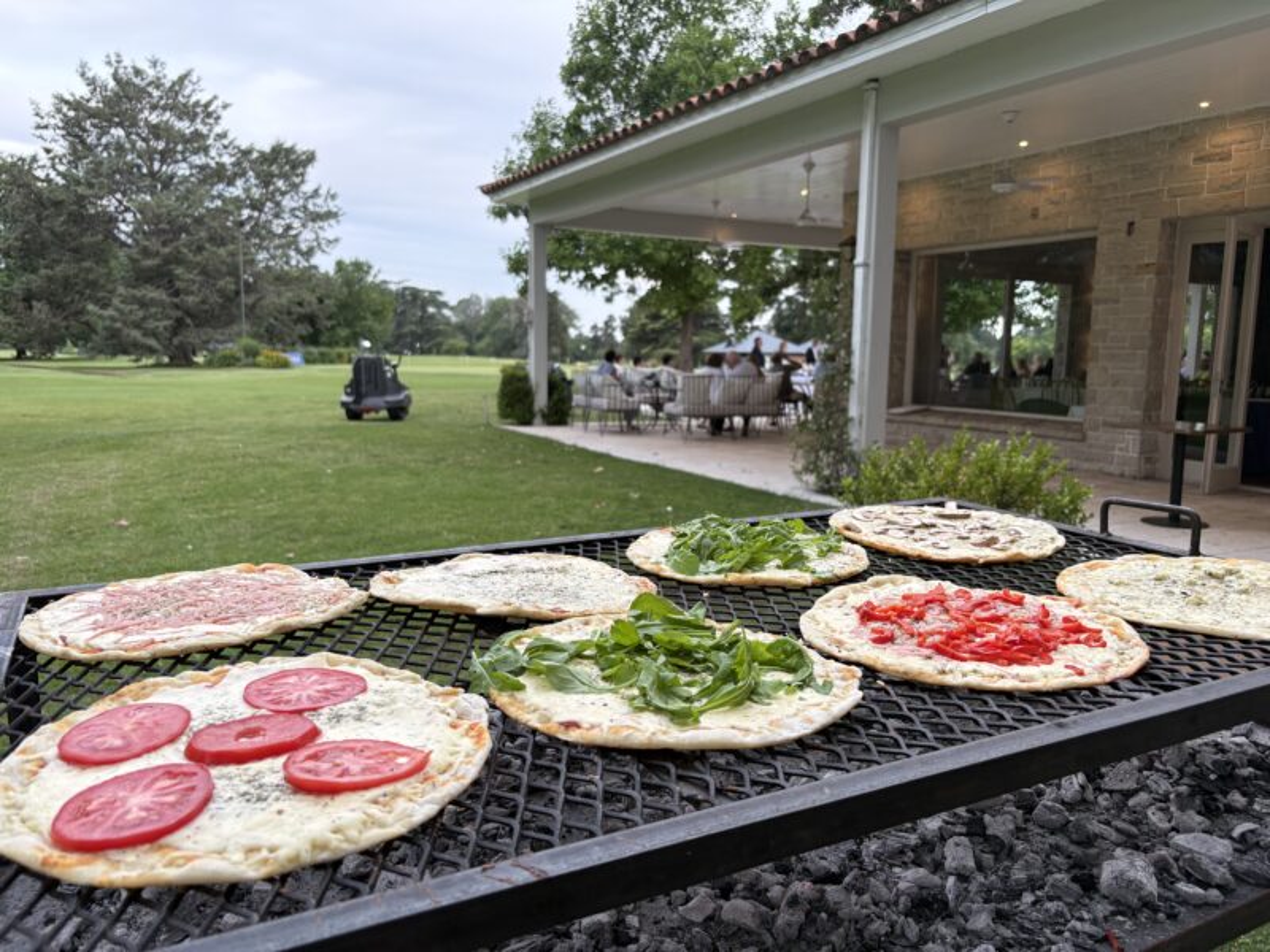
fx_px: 954
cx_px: 635
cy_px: 476
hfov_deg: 67.3
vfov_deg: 53.1
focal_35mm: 26
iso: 50
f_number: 1.6
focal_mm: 5.96
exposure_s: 1/182
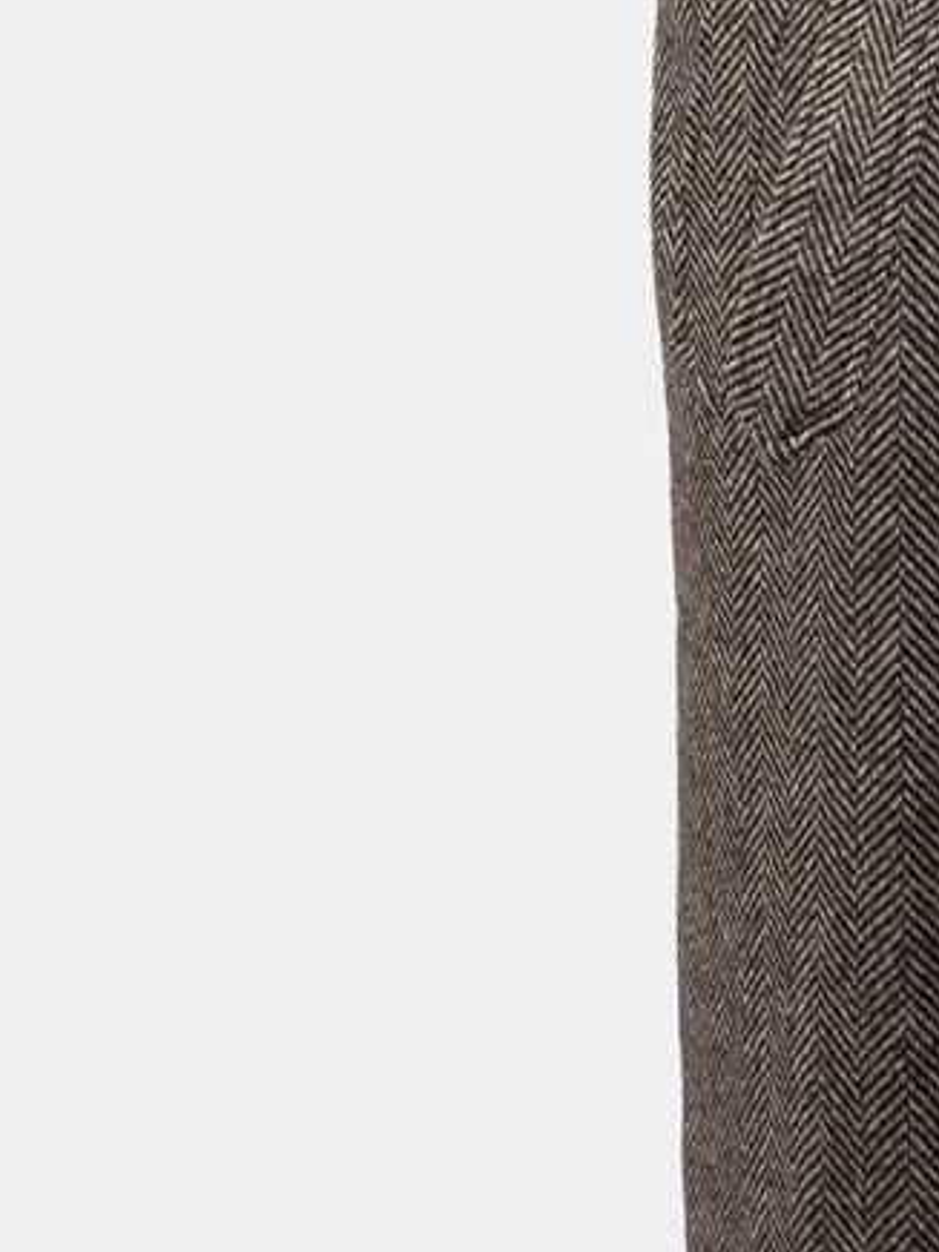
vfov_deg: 5.1
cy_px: 250
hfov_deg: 3.8
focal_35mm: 386
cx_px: 1218
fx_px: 13961
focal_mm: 73
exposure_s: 1/125
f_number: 8
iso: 100
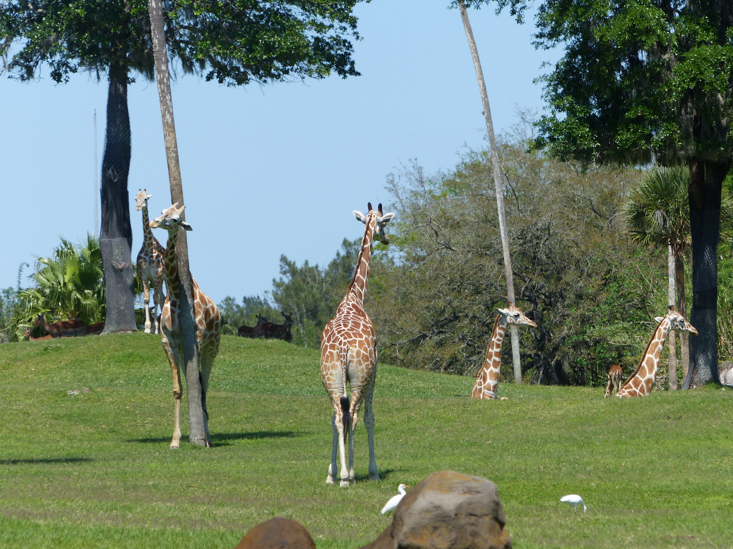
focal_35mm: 399
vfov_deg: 3.7
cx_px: 366
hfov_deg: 5.0
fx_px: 8449
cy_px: 274
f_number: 4
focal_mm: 71.8
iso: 100
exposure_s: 1/1300
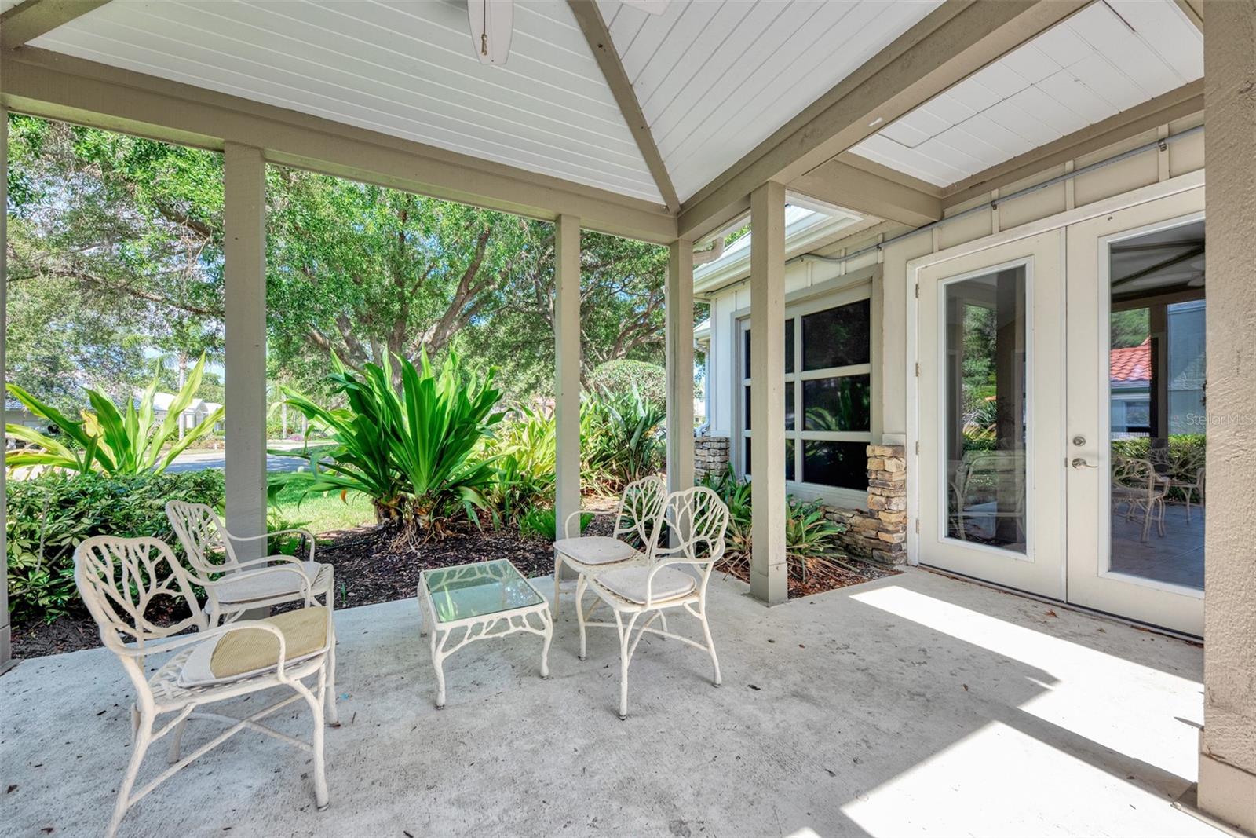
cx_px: 628
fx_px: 454
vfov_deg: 85.4
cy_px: 419
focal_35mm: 13
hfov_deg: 108.3
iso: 400
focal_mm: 13
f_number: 7.1
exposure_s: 1/2000
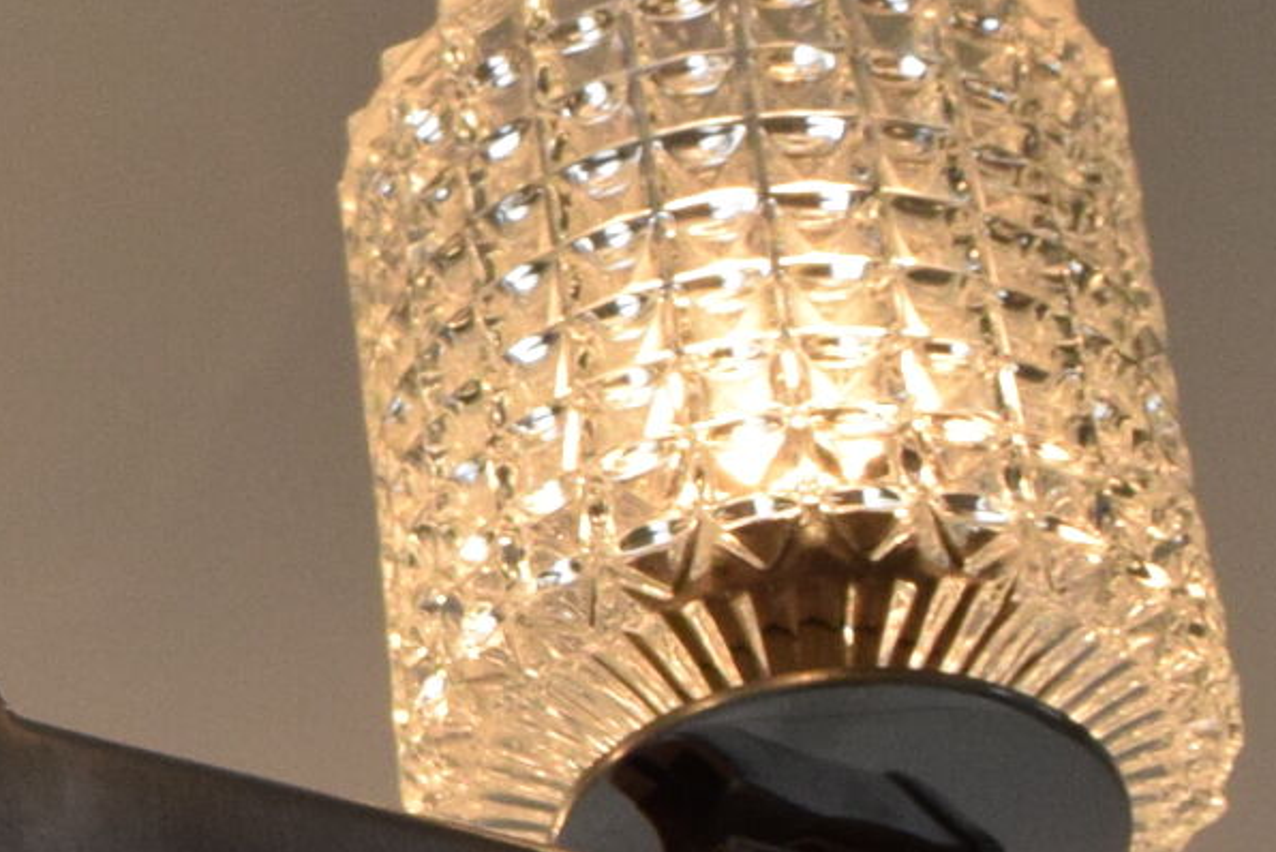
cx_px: -1090
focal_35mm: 226
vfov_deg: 6.1
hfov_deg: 8.7
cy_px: -39
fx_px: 8014
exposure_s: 1/250
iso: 1600
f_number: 8
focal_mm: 30
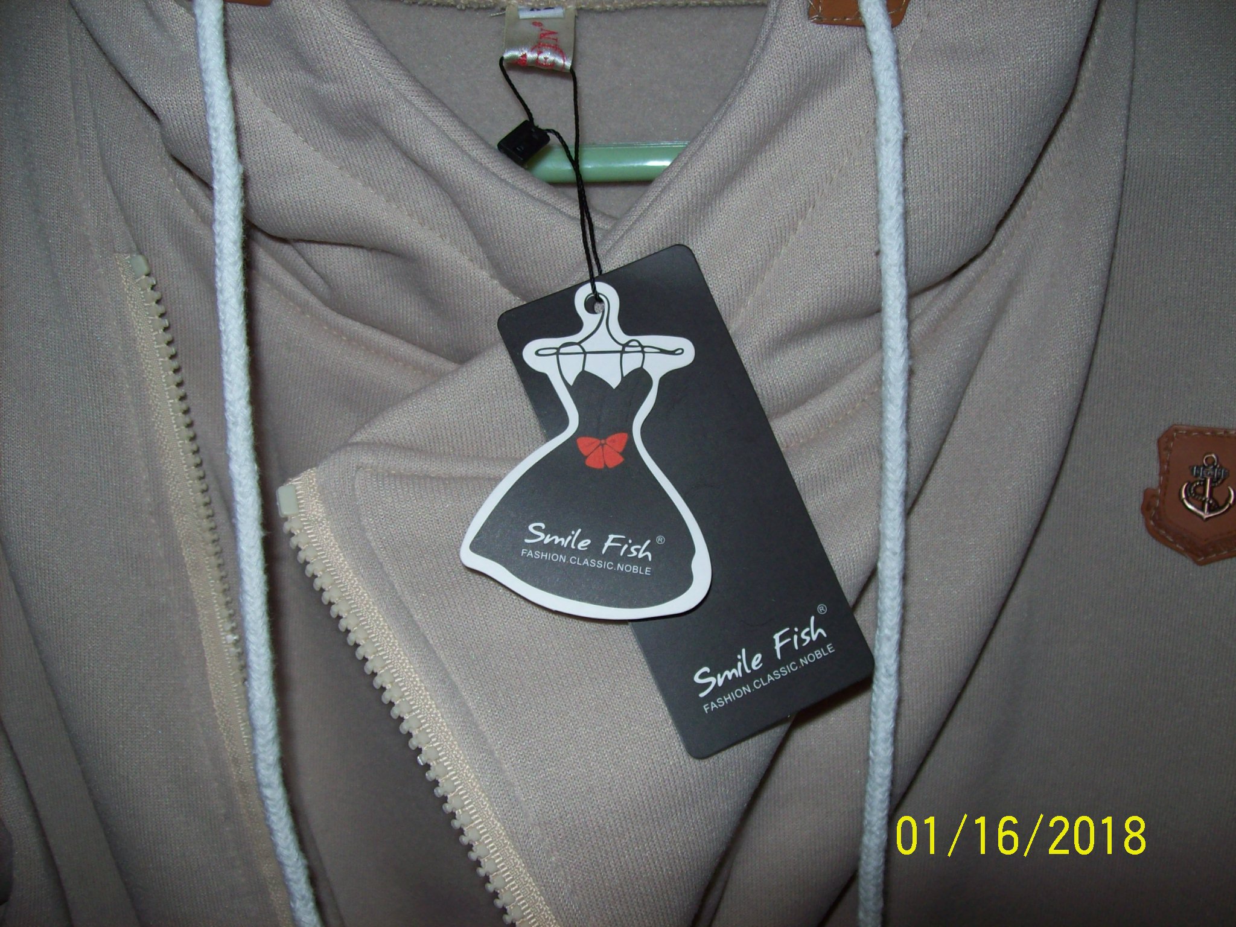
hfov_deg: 51.4
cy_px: 464
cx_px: 618
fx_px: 1285
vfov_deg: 39.7
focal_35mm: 36
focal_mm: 6
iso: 80
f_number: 2.7
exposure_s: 1/64
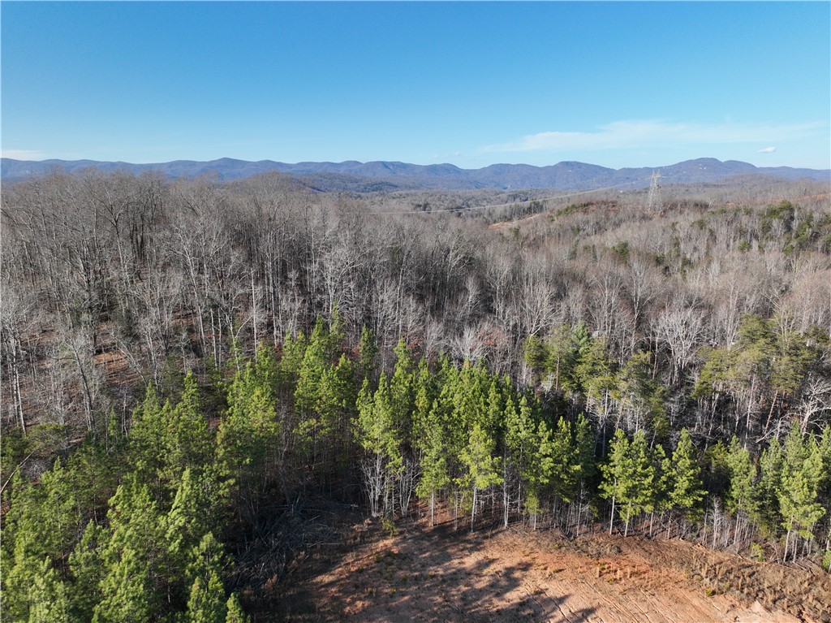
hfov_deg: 71.6
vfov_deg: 56.8
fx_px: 576
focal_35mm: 24
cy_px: 312
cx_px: 416
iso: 140
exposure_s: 1/200
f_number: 2.8
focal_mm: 12.29
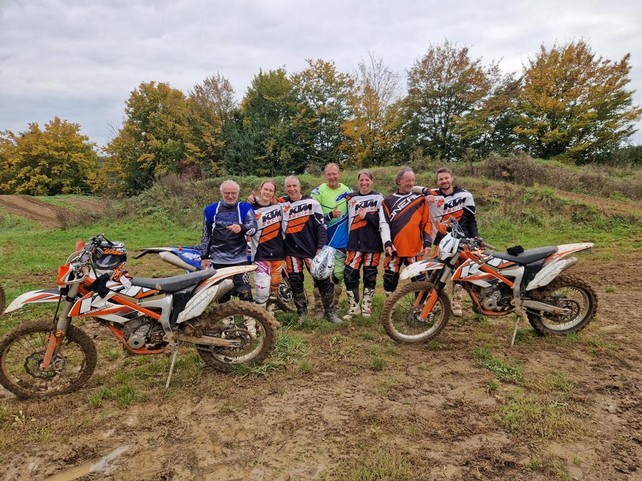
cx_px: 321
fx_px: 427
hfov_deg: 73.9
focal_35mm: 23
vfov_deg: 58.9
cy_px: 240
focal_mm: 5.4
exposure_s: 1/331
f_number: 1.8
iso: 50
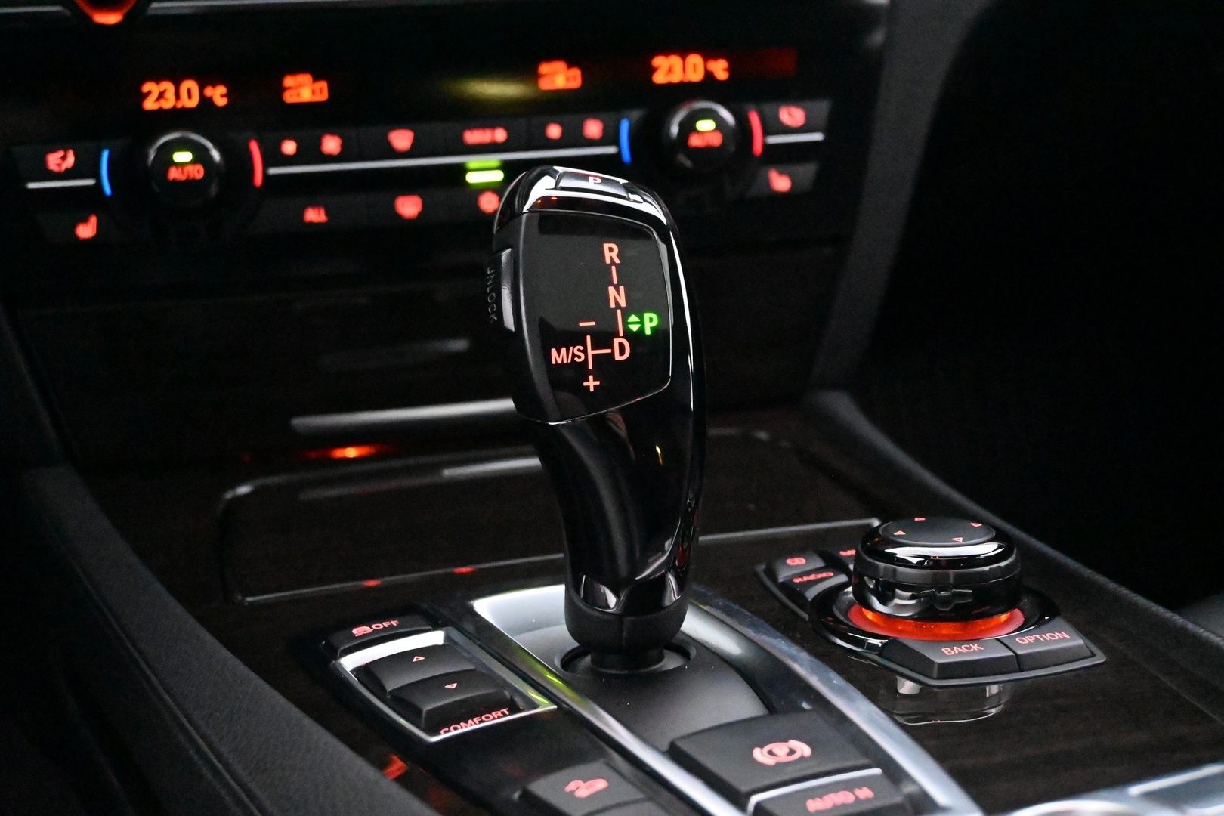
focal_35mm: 54
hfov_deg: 36.9
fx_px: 1836
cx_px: 612
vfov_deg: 25.1
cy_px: 408
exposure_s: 1/60
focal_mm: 36
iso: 28800
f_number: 5.3
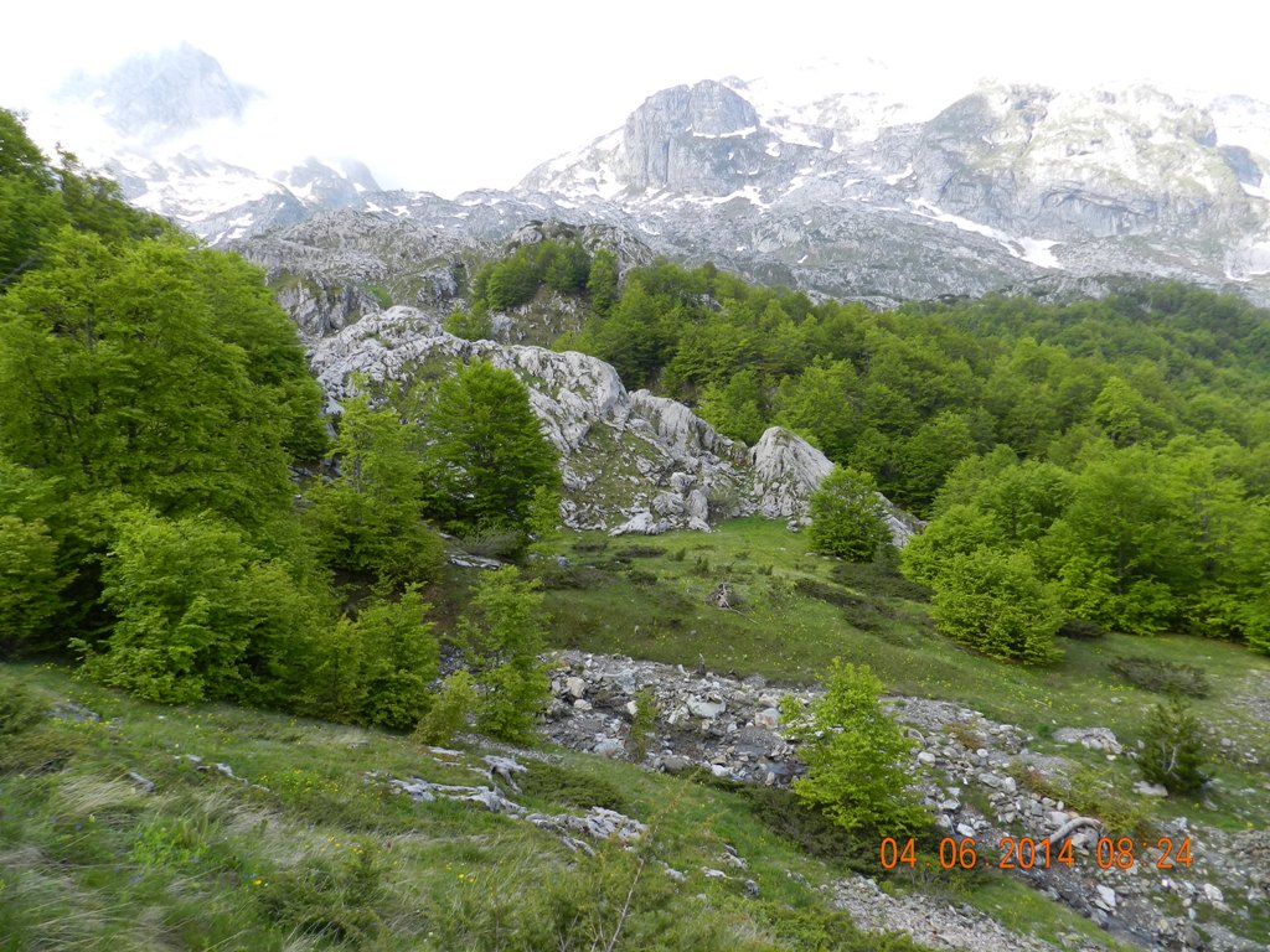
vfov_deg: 58.9
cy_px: 476
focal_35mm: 23
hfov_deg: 73.9
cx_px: 635
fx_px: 844
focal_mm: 4
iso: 160
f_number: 3.4
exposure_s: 1/400
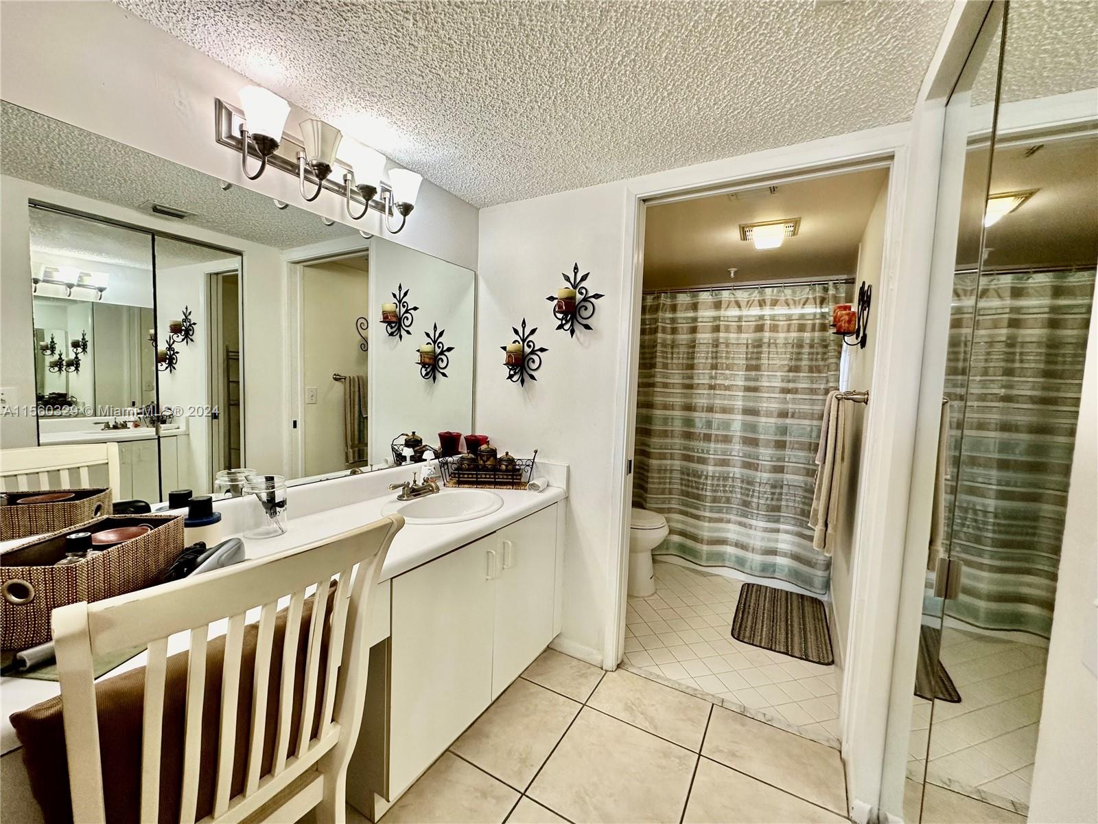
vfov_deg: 85.7
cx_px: 549
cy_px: 412
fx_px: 444
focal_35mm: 14
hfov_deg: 102.1
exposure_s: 1/120
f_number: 2.2
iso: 200
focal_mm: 2.22
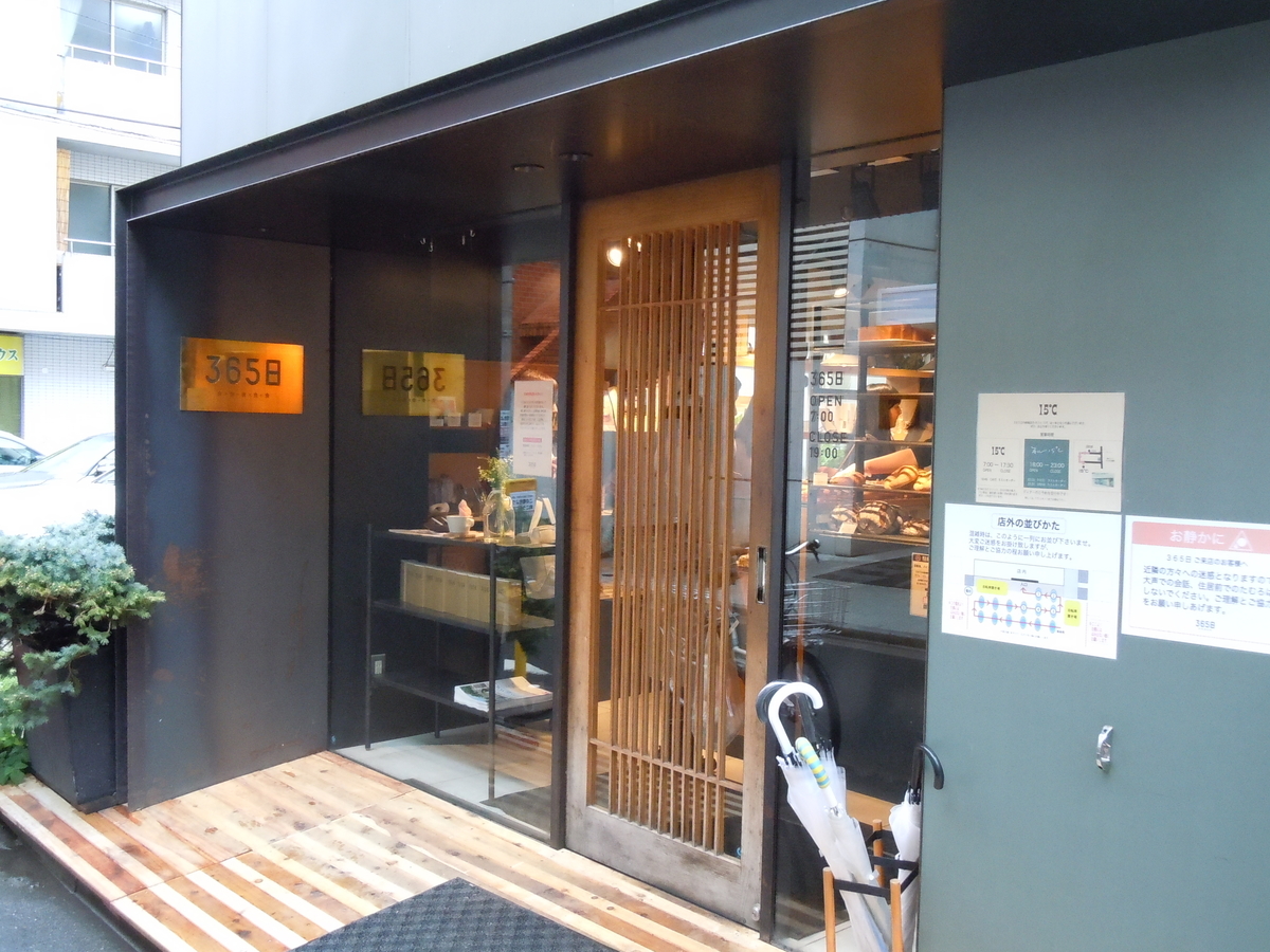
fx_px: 1211
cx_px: 635
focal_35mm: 33
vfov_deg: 42.9
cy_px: 476
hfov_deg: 55.4
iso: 800
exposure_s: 1/100
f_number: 4
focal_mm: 5.9
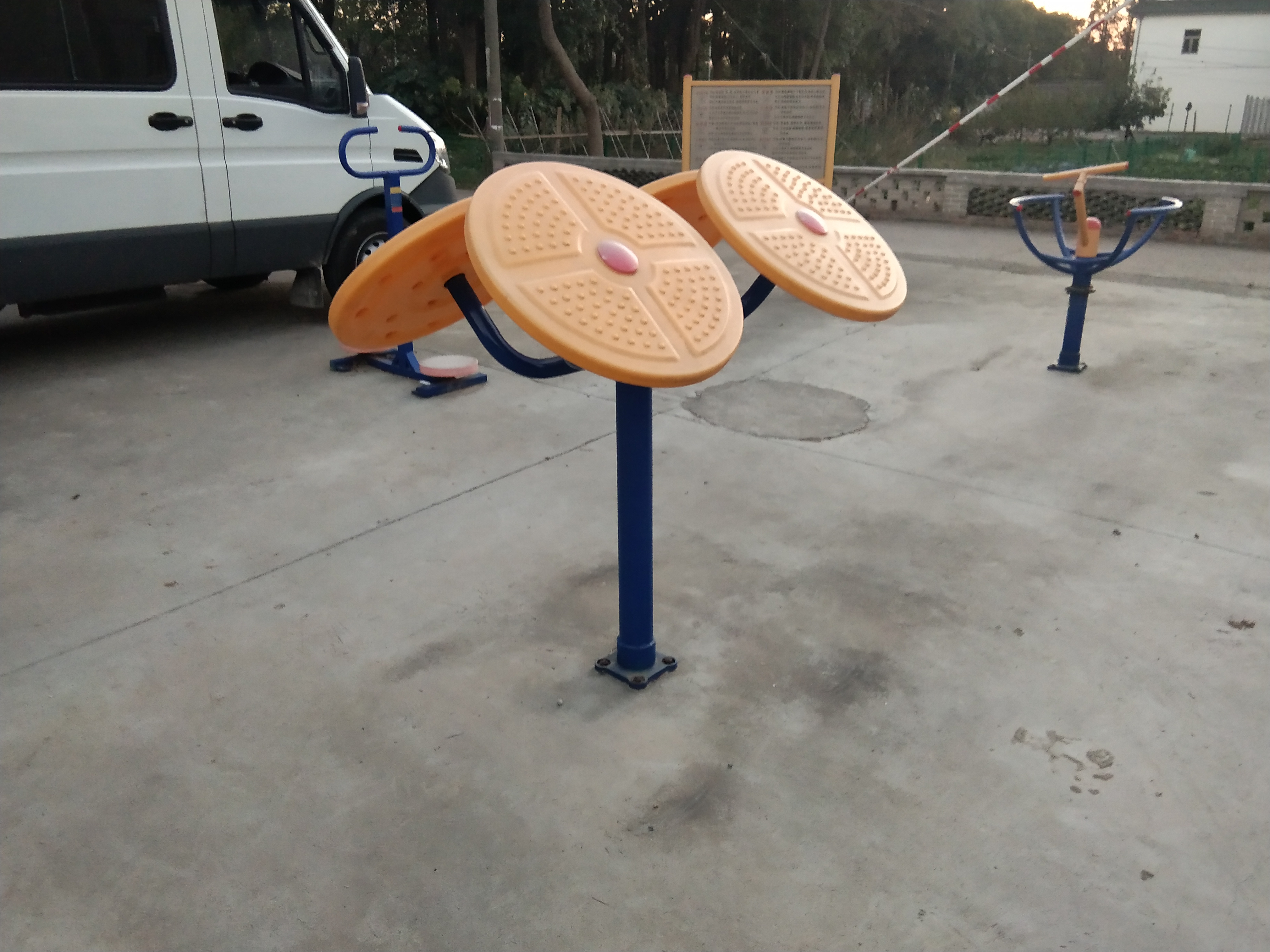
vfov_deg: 45.4
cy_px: 476
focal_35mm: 31
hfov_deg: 58.4
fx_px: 1137
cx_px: 635
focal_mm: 3.69
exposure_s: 1/50
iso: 200
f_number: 2.2
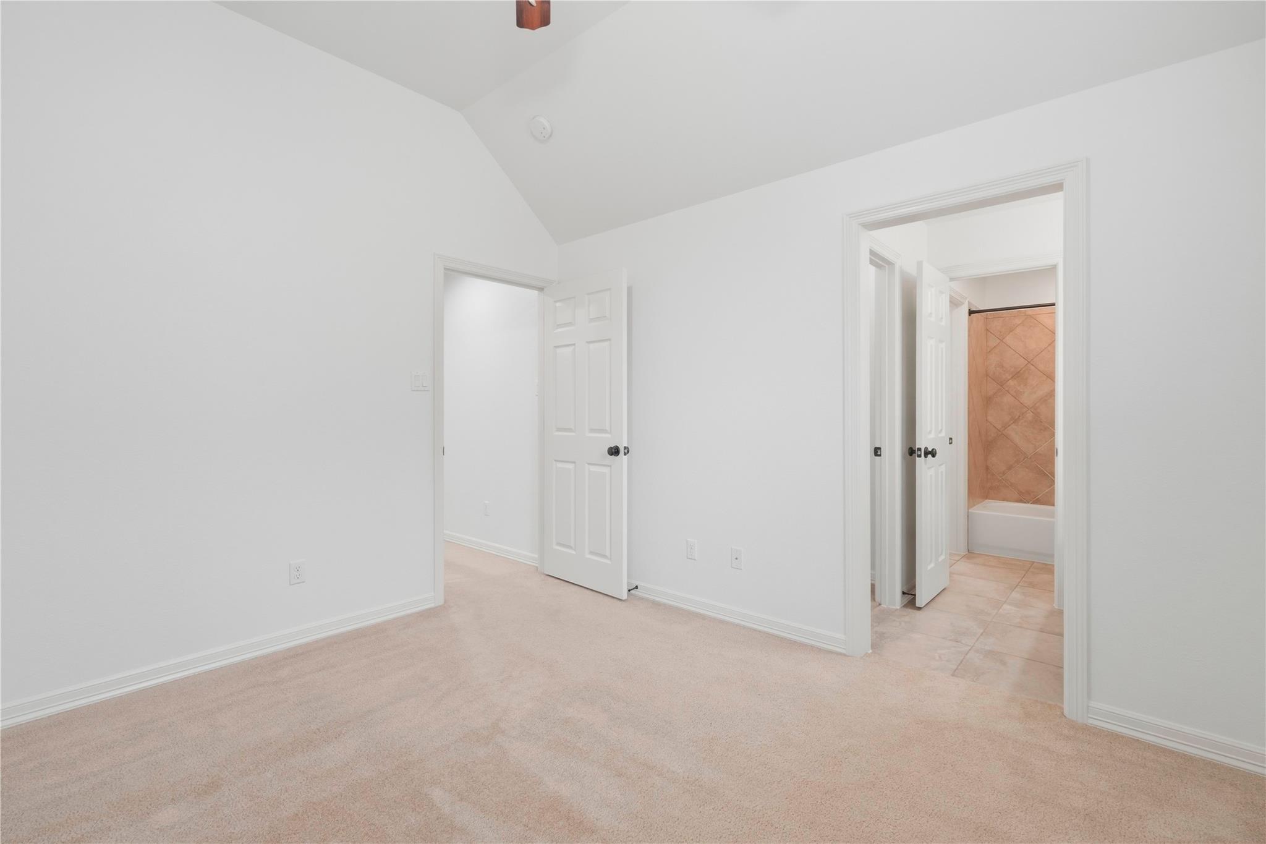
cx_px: 633
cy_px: 422
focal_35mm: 16
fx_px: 563
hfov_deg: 96.7
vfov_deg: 73.7
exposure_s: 1/5
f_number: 9
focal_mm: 16
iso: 640
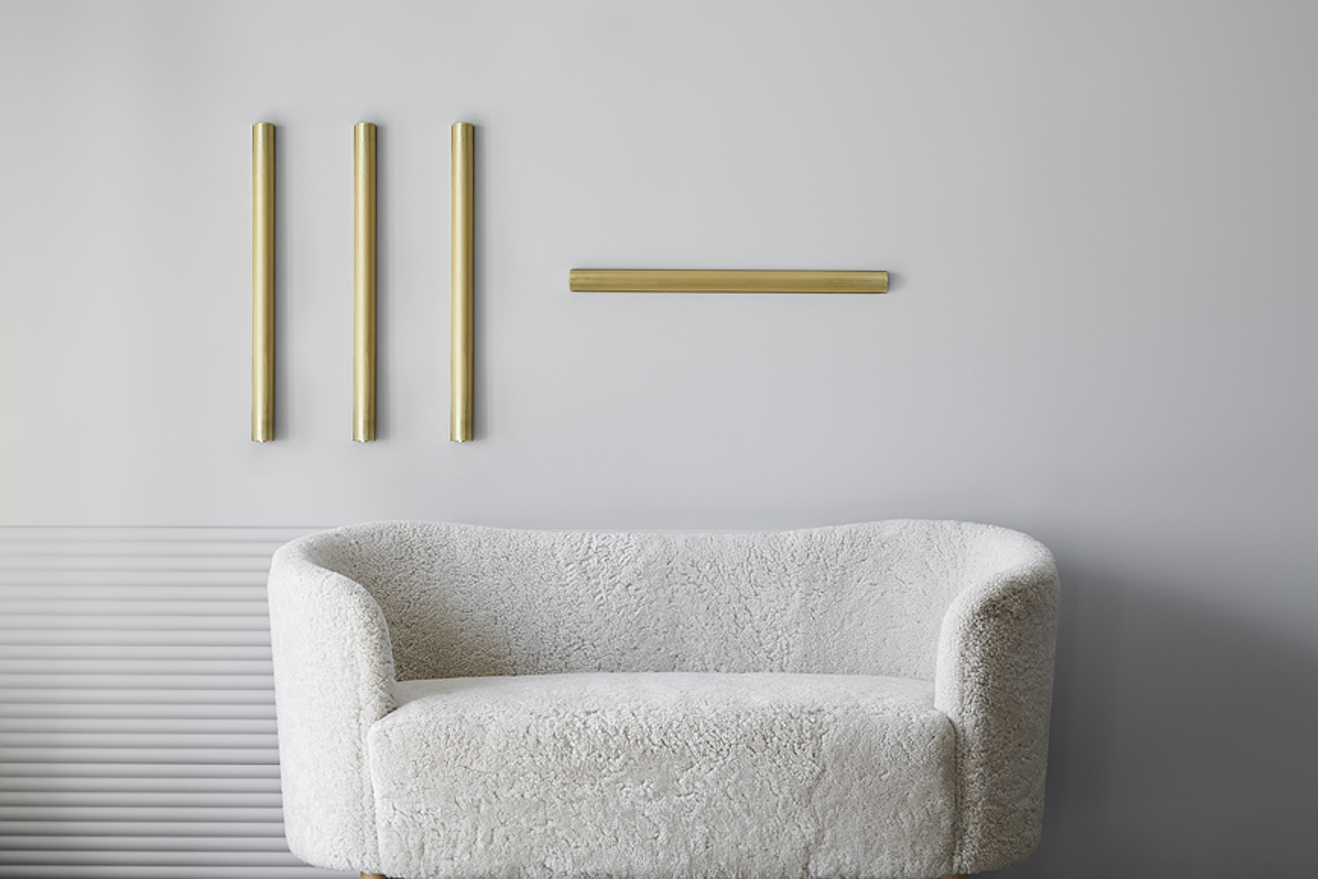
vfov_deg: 16.1
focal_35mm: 85
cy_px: 440
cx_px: 659
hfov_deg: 23.9
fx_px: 3112
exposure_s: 1/6
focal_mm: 85
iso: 100
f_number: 9
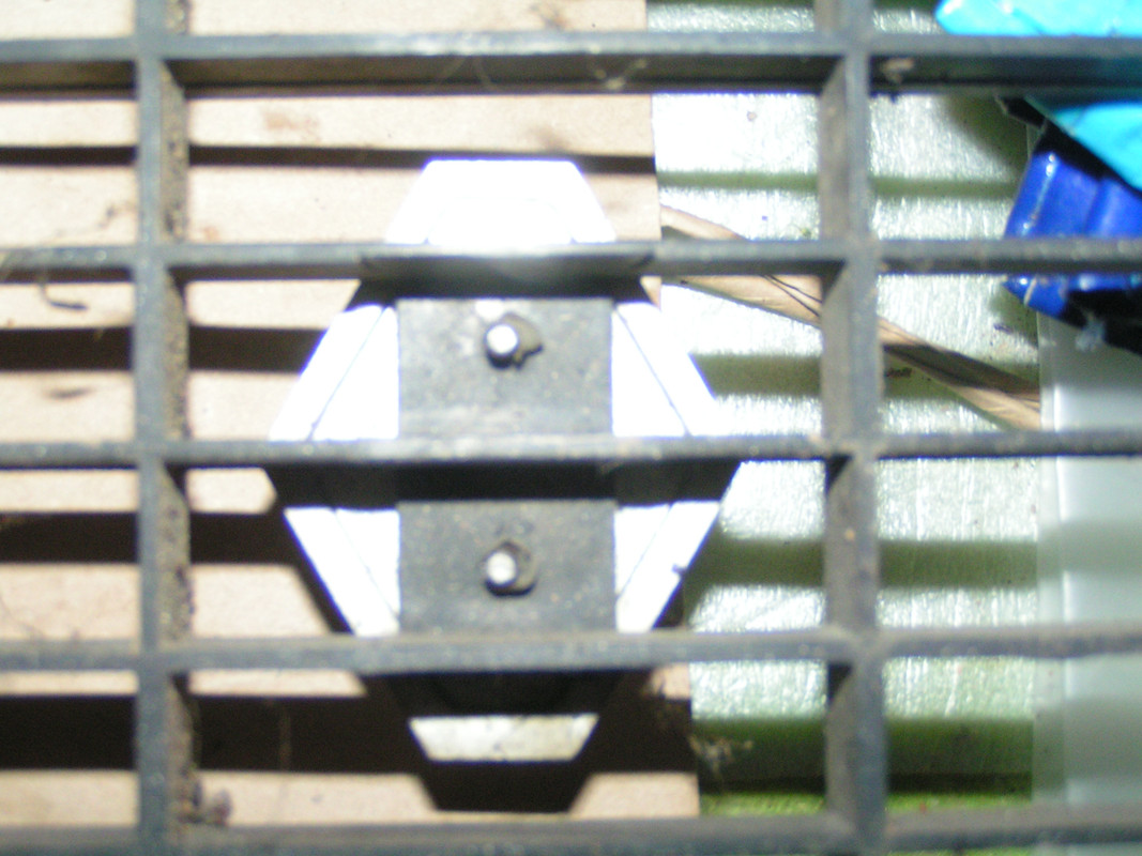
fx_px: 2078
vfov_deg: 23.3
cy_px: 428
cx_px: 571
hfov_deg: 30.7
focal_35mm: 63
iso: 200
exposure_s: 1/60
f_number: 3.2
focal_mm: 9.7
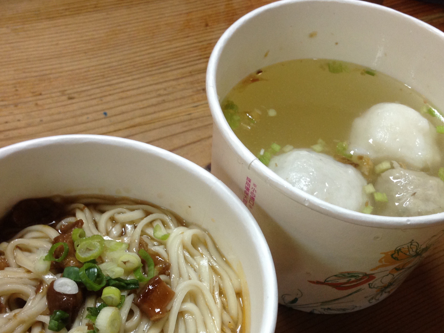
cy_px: 220
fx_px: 641
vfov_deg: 28.9
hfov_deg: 38.1
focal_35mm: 50
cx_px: 245
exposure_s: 1/20
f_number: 2.4
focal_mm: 4.12
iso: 100
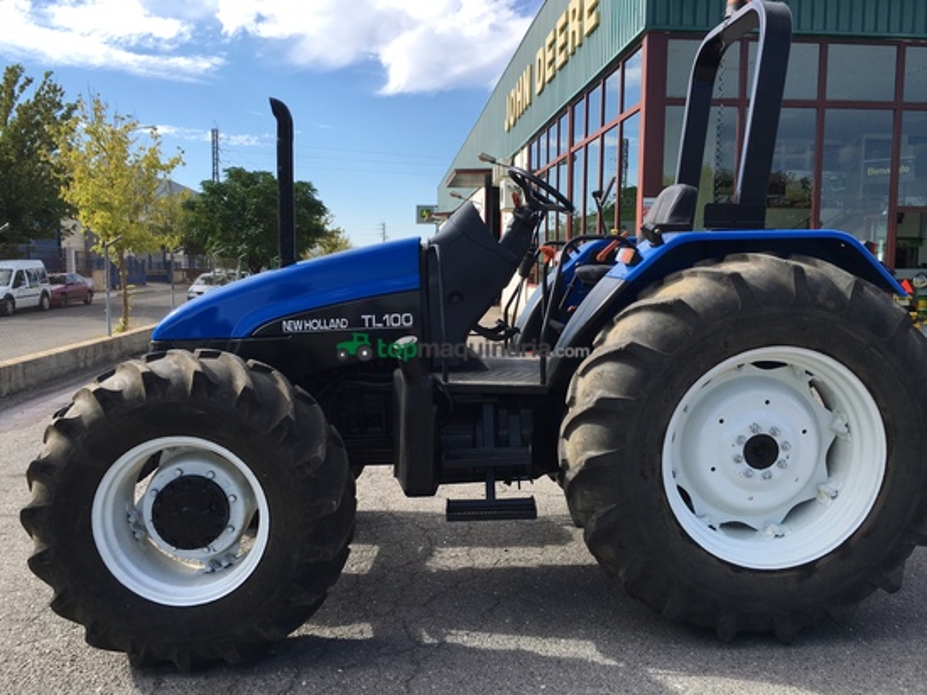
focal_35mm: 29
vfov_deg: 48.2
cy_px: 348
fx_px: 777
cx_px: 464
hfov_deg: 61.6
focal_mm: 4.15
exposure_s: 1/884
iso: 25
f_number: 2.2
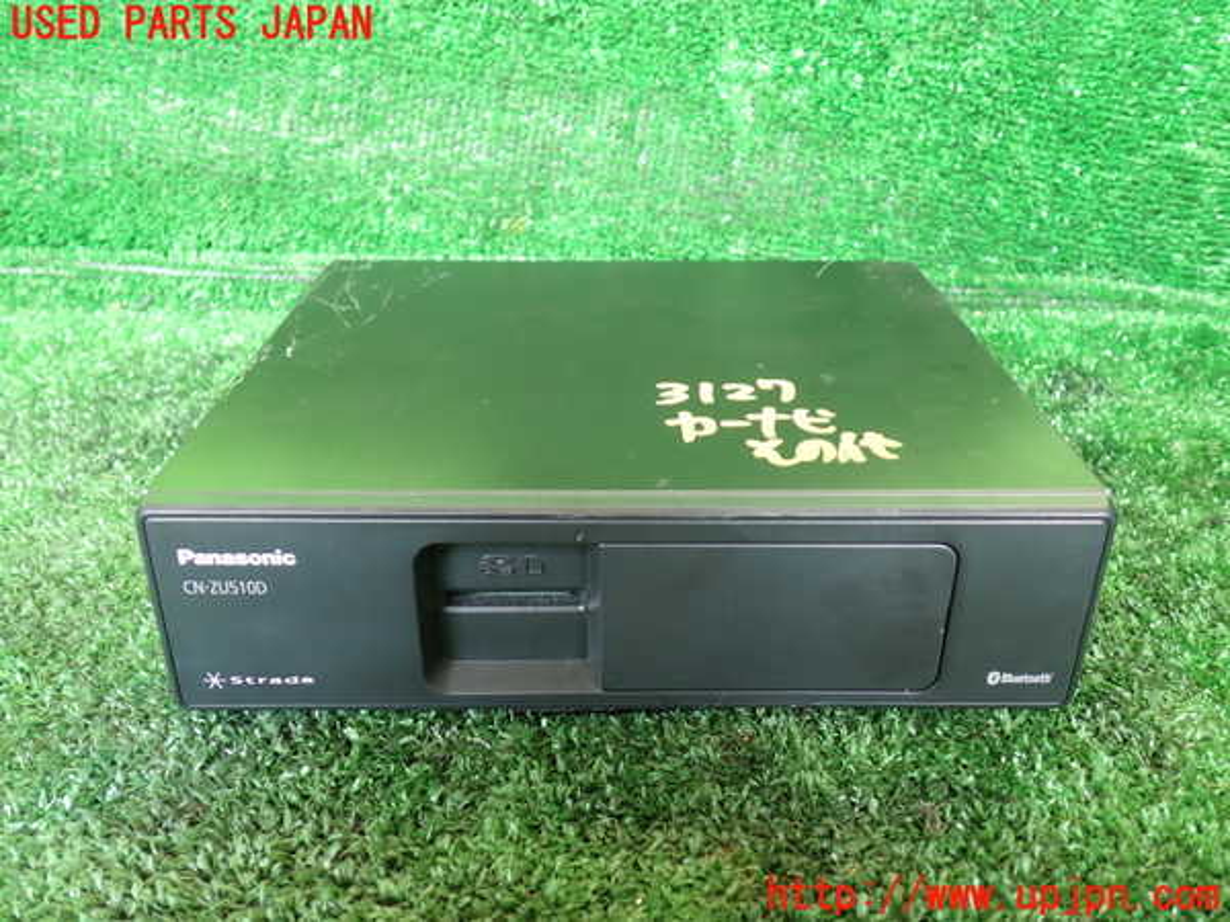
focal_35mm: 30
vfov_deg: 46.8
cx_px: 615
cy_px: 461
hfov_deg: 60.0
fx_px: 1066
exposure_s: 1/60
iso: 200
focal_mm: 5.4
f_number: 2.3
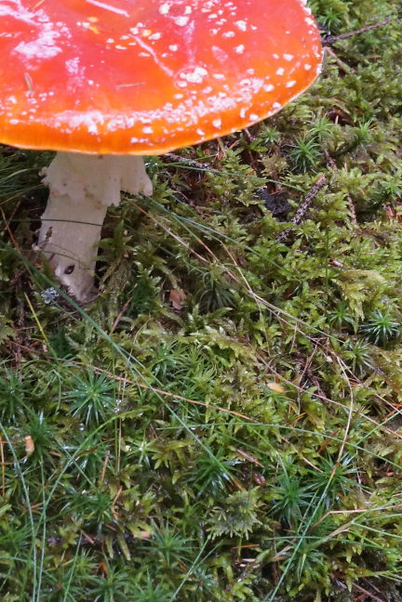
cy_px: 291
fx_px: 1792
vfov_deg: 19.1
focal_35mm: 107
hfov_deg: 12.7
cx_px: 82
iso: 1250
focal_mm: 35
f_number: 13
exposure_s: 1/50
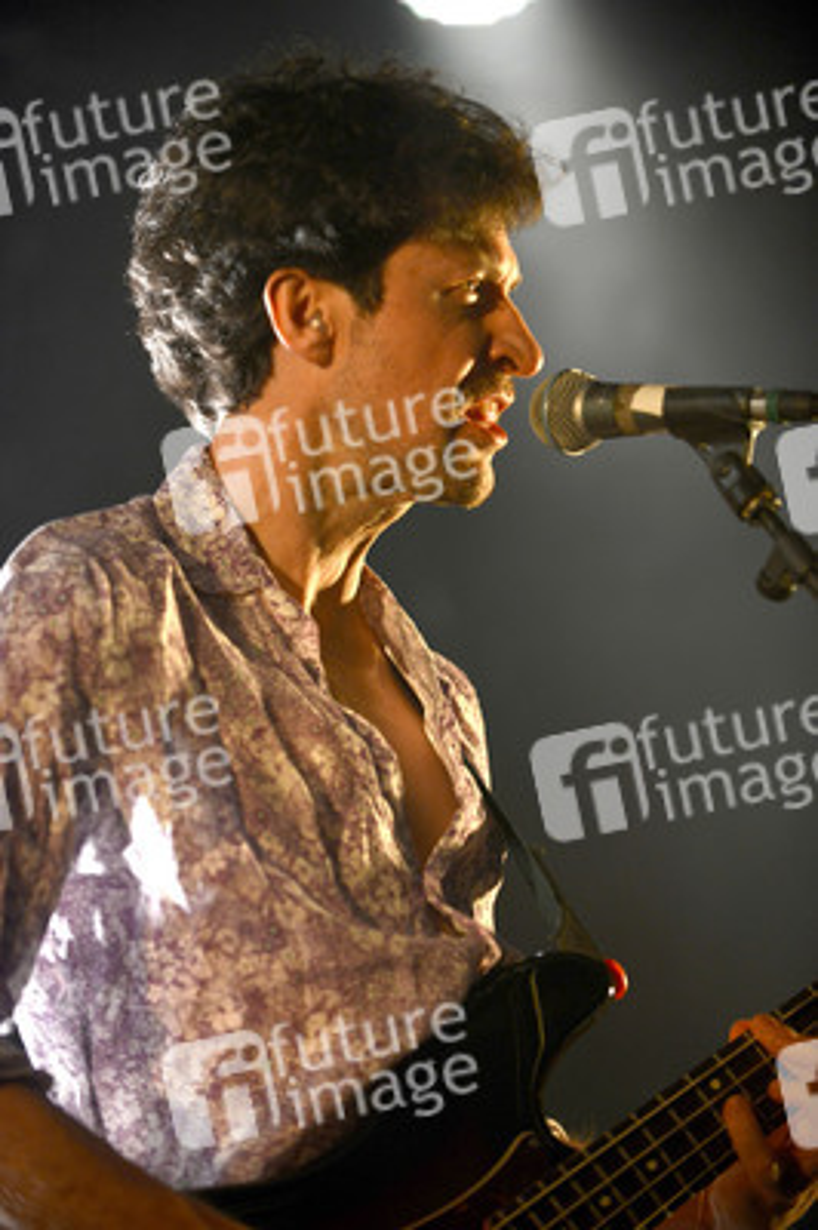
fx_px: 3960
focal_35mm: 116
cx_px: 409
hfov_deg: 11.8
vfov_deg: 17.7
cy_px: 615
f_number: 2.8
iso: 1000
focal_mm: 116
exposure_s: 1/200
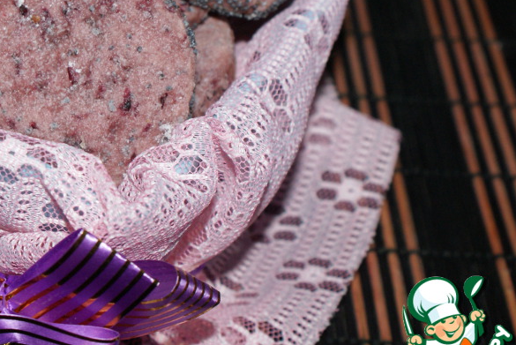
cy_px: 106
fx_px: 1318
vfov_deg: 14.9
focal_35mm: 92
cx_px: 70
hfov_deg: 21.7
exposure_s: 1/60
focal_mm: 35
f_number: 6.3
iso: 400
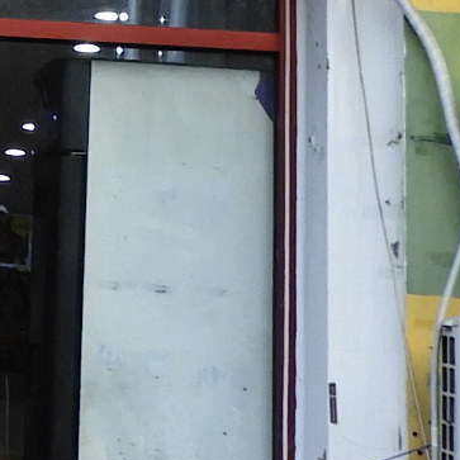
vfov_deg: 9.0
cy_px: -182
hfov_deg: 8.5
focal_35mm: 191
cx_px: -588
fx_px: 2872
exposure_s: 1/200
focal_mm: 4.3
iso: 100
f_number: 3.3
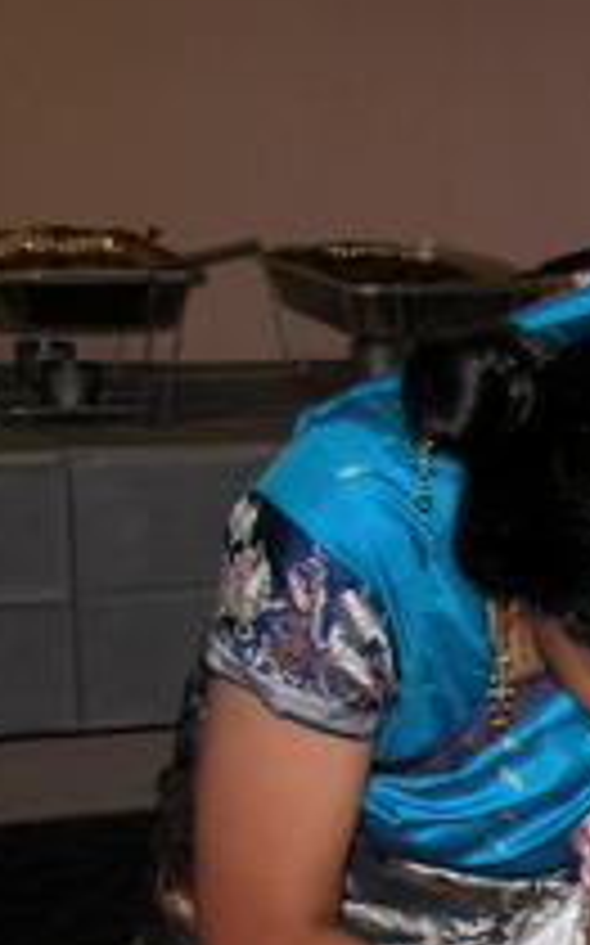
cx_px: 1410
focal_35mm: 113
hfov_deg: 10.1
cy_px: 864
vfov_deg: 18.1
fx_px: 2911
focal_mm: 8.9
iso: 100
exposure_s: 1/60
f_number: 2.8
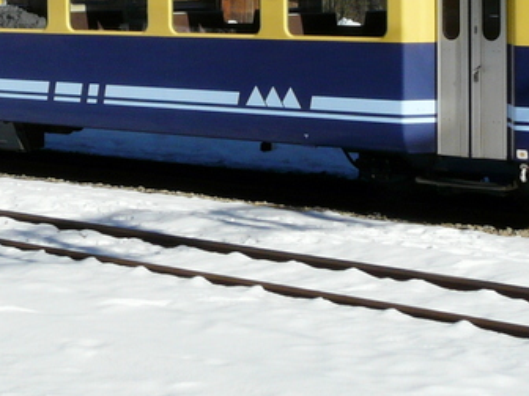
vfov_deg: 13.3
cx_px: 170
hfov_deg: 17.8
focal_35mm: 110
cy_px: 33
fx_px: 1681
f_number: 7.1
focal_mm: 6
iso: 100
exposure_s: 1/400
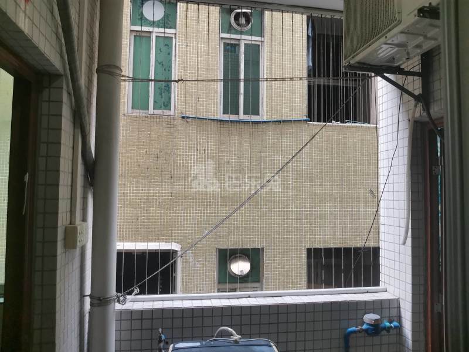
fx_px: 352
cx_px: 234
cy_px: 176
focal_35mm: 26
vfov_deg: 53.1
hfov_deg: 67.3
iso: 125
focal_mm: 4.66
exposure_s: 1/100
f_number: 1.4
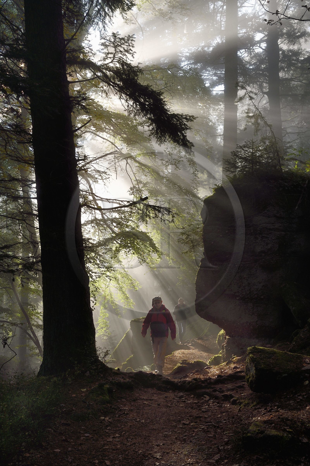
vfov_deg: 42.8
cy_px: 233
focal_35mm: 46
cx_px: 155
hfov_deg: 29.2
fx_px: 595
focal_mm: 46
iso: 400
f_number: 9
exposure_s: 1/400
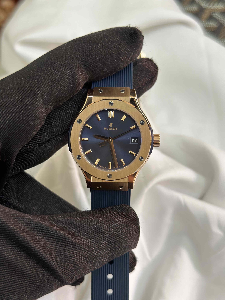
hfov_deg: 30.3
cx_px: 112
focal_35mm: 48
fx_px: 416
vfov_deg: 39.7
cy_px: 150
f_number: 1.78
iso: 200
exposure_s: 1/60
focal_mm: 6.86
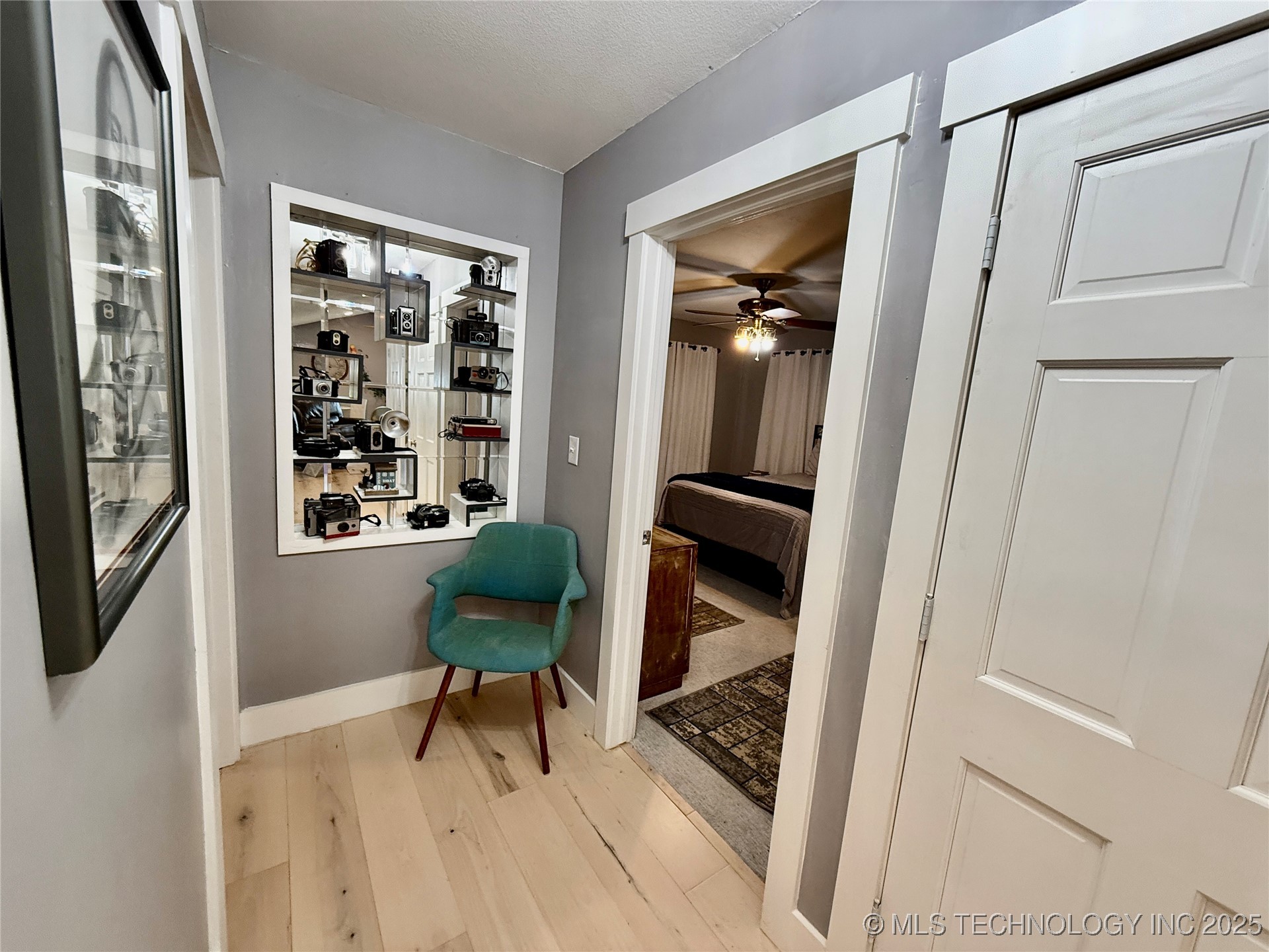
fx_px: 513
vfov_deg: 85.7
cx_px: 634
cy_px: 476
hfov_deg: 102.1
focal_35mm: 14
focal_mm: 2.22
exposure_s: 1/60
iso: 200
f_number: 2.2
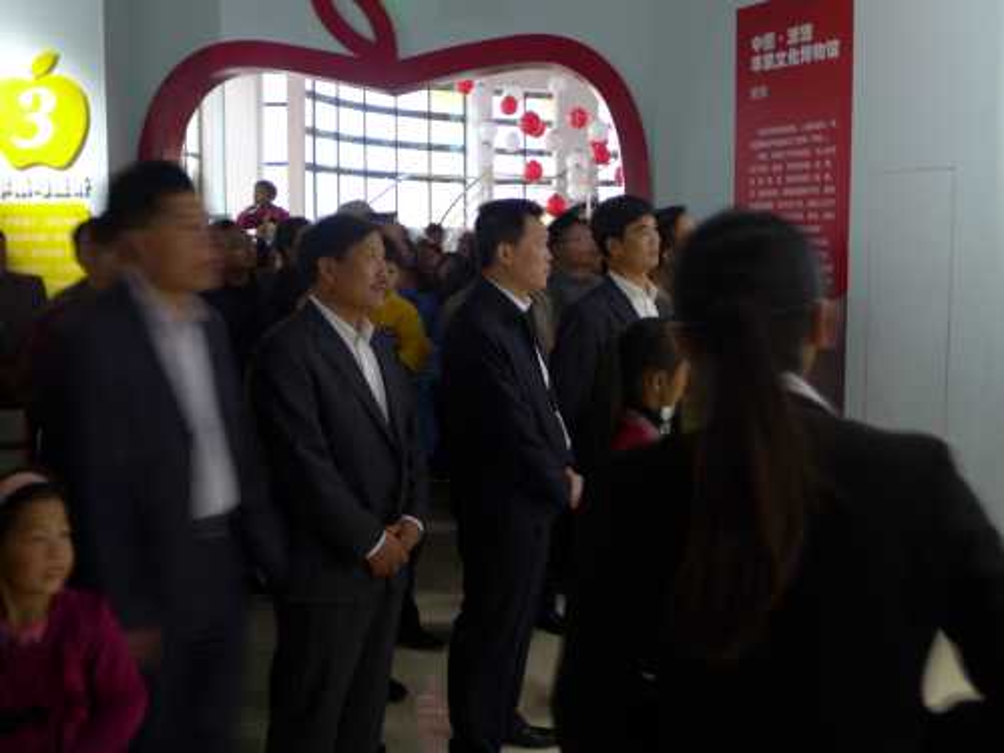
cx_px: 502
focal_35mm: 40
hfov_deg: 46.8
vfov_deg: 36.0
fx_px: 1160
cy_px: 376
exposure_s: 1/4
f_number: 1.7
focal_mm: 7.9
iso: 100
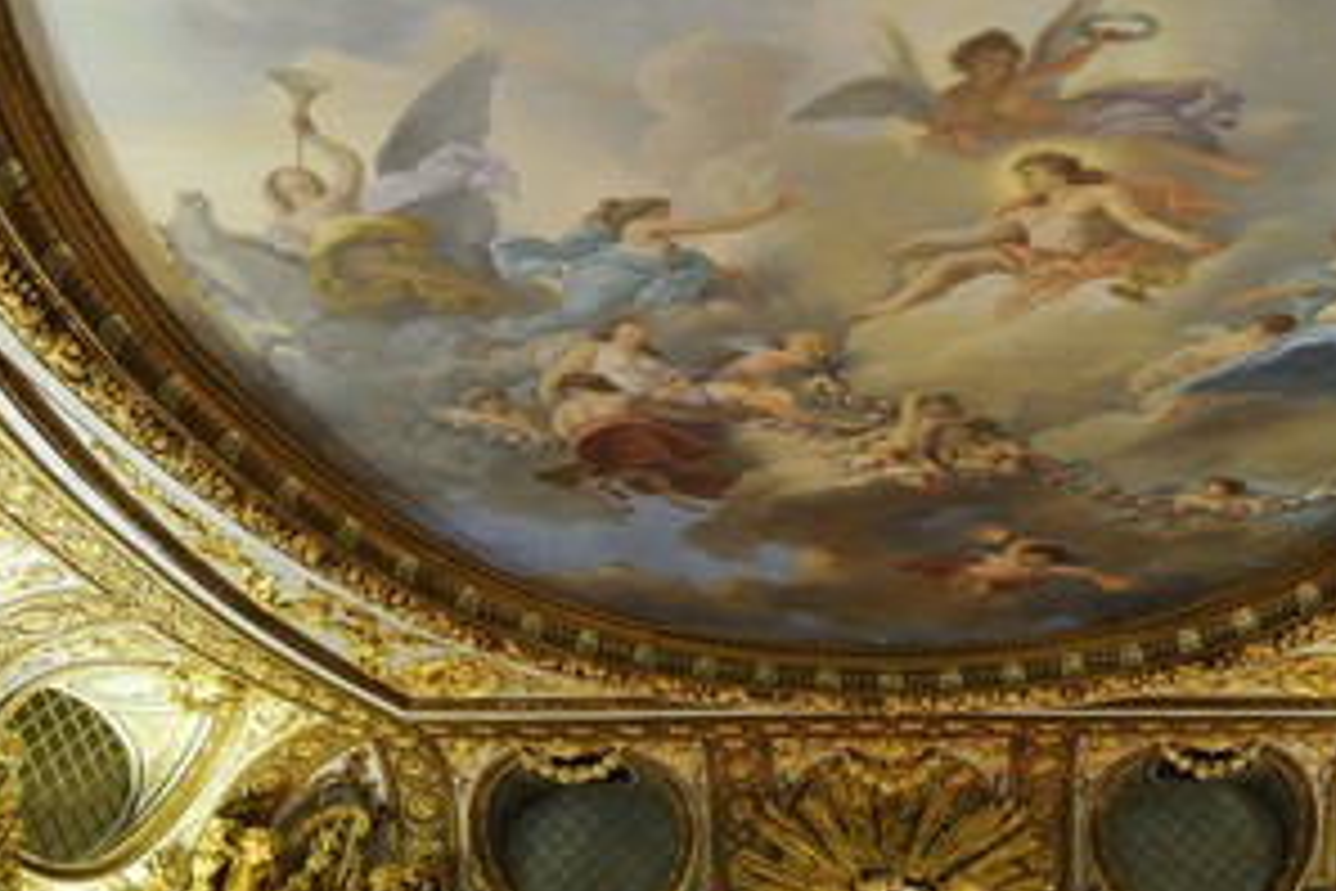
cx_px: 895
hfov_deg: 46.6
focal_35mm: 41
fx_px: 1521
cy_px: 549
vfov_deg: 32.5
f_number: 16
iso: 200
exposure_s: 30
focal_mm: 29
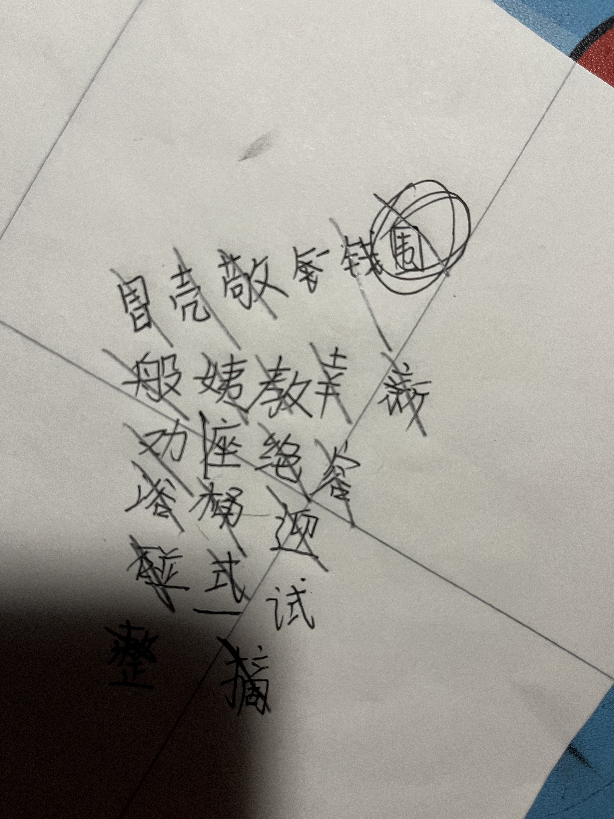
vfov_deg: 67.3
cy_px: 410
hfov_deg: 53.1
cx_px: 307
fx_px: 615
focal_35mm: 26
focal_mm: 5.1
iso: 250
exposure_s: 1/60
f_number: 1.6
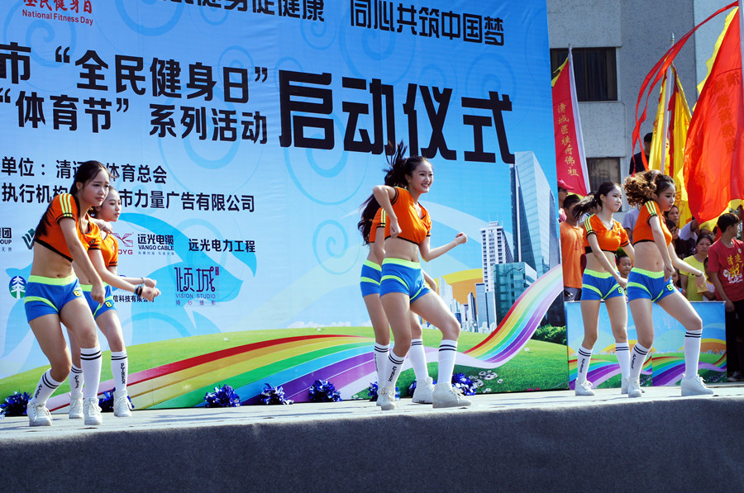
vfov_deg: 16.5
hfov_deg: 24.7
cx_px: 372
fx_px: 1702
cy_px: 246
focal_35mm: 82
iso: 100
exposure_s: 1/160
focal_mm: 55
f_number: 9
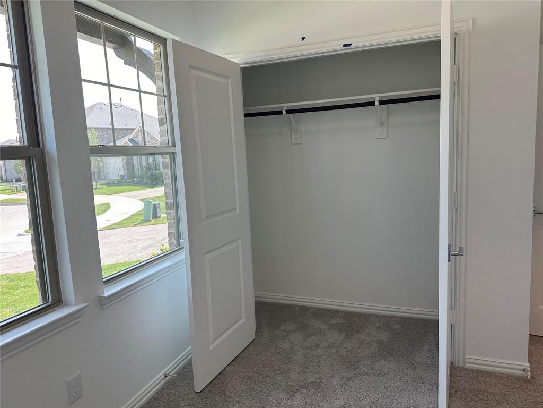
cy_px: 204
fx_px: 376
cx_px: 272
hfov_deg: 71.6
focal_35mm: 24
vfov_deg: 56.8
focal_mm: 6.86
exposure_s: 1/234
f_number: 1.78
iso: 80
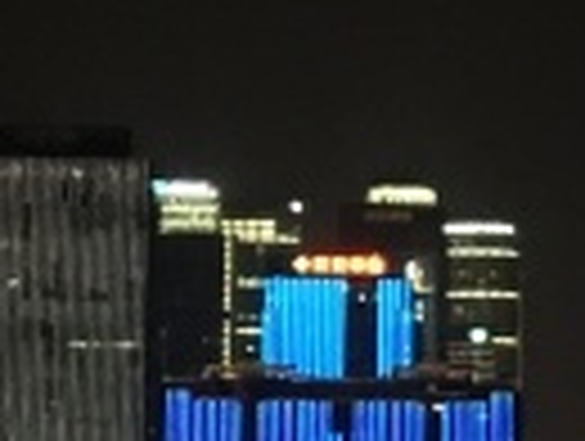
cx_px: 1440
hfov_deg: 8.0
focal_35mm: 228
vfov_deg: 6.5
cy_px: 346
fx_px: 3860
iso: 80
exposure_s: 1/4
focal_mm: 4.15
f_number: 2.2
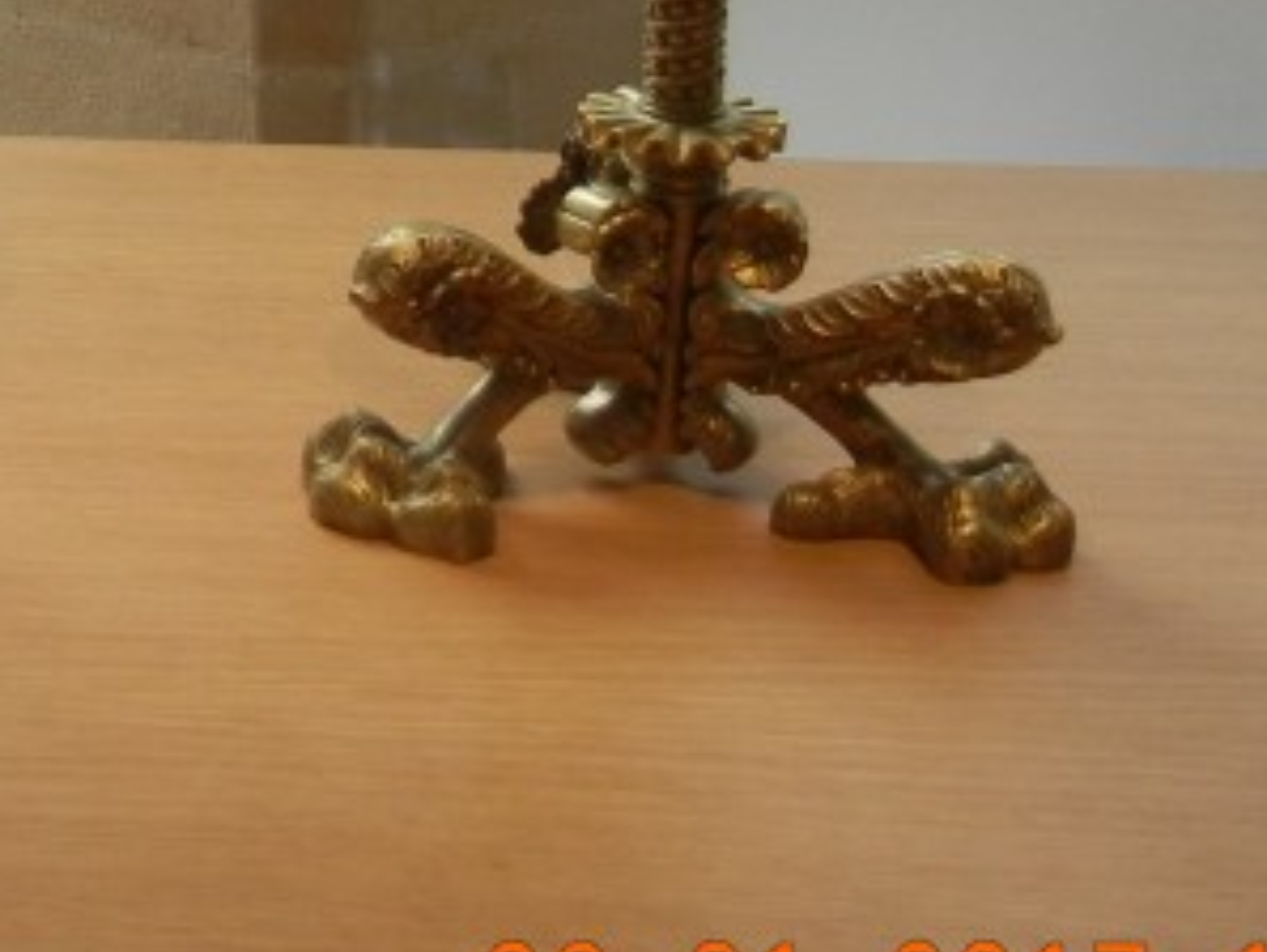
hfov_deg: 17.9
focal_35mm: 103
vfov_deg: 13.8
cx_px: -357
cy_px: -298
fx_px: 3773
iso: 160
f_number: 3.5
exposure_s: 1/91.7
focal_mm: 5.4
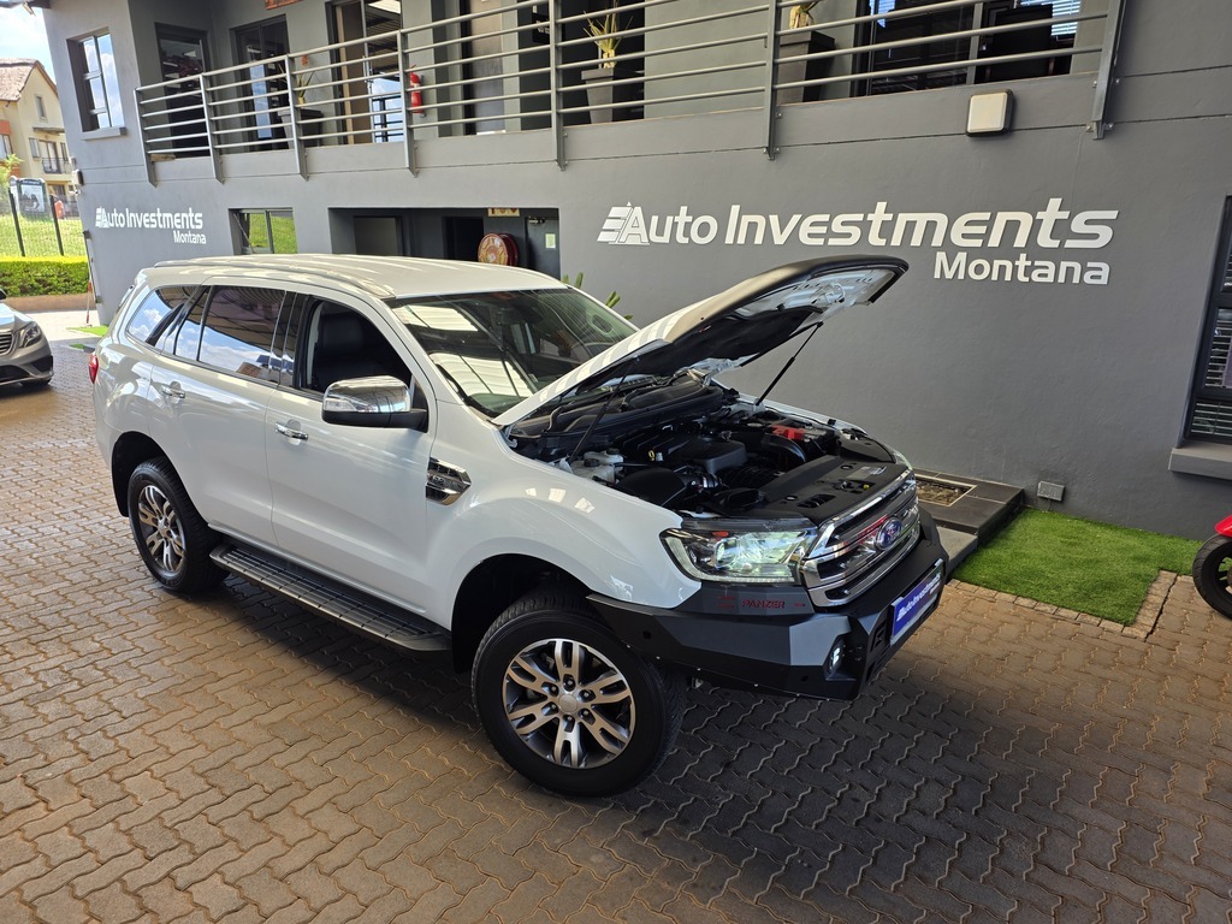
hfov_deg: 73.9
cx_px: 616
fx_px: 819
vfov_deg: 58.9
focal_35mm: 23
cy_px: 462
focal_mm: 6.25
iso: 12
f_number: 1.7
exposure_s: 1/64.5
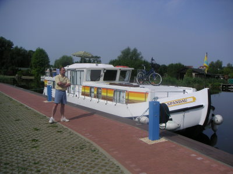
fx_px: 249
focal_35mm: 37
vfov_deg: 38.7
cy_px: 87
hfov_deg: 50.1
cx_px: 116
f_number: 6.7
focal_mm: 5.7
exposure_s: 1/350
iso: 50
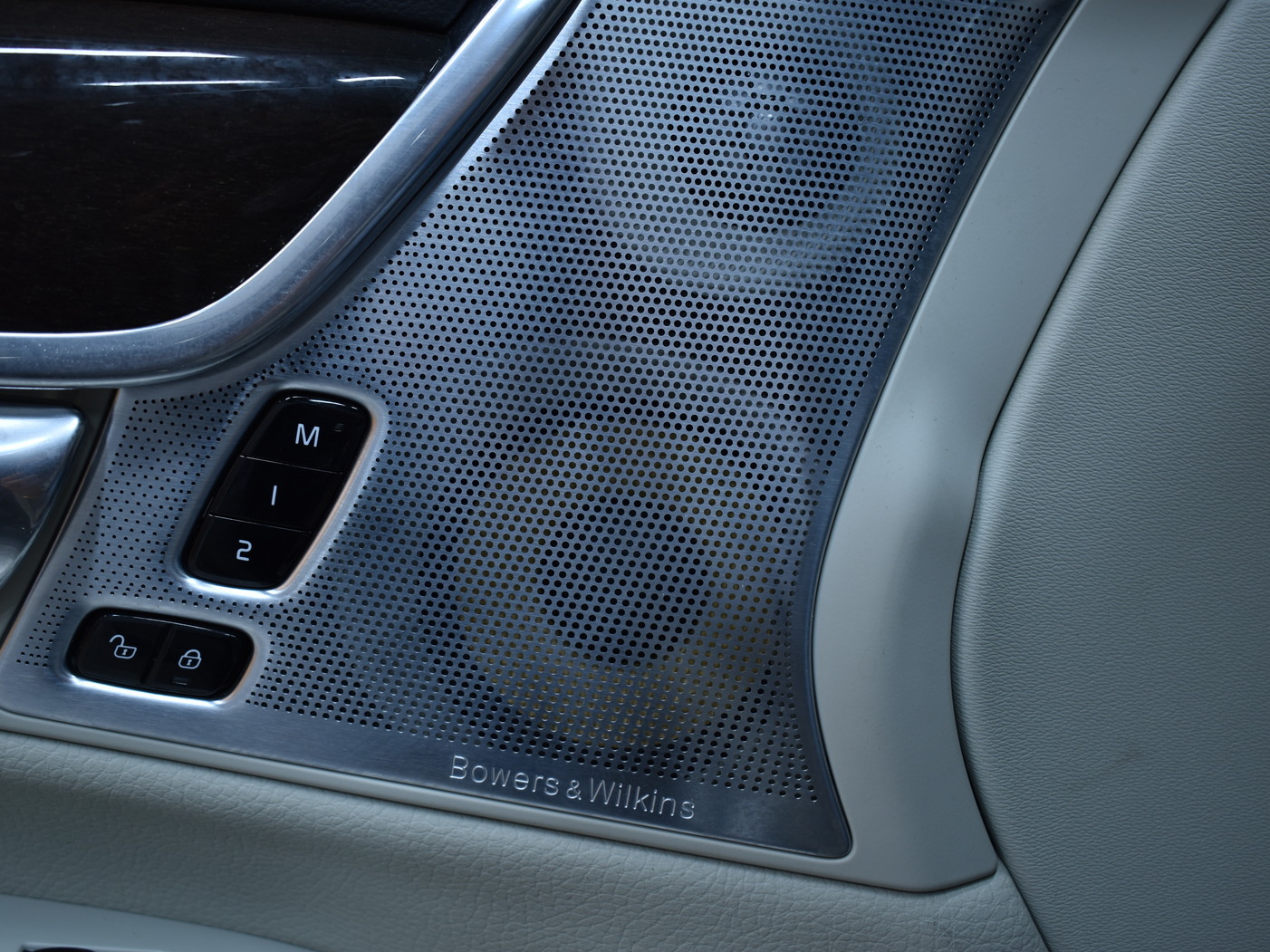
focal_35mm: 40
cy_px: 464
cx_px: 560
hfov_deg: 46.7
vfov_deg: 35.9
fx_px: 1467
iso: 100
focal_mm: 24
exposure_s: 1/13
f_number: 4.5
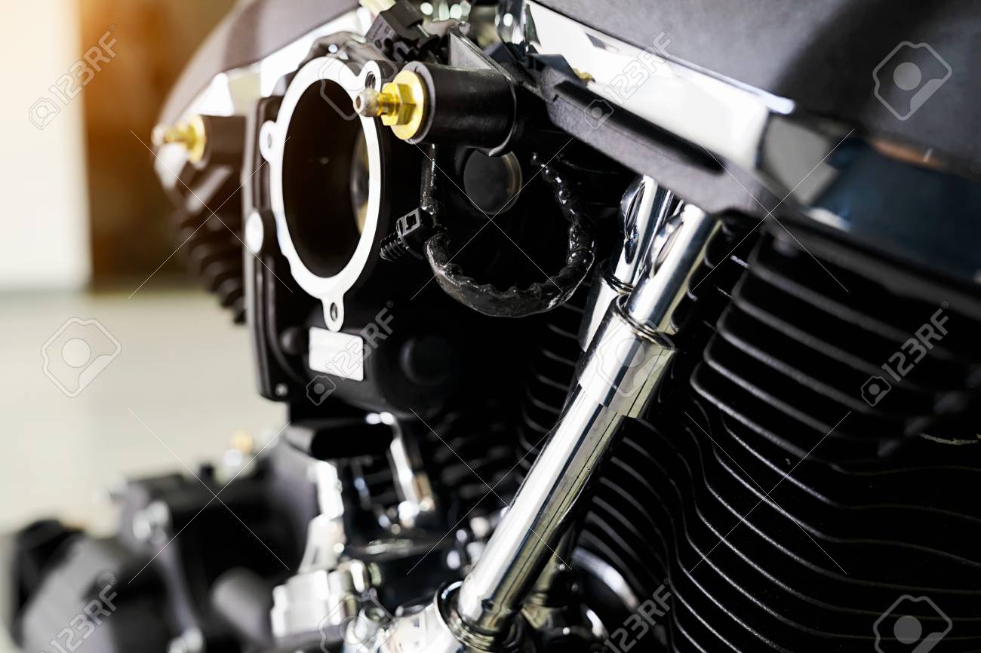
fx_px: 1062
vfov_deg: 34.2
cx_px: 490
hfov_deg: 49.6
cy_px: 326
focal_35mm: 39
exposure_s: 1/125
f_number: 4
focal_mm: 39
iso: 250
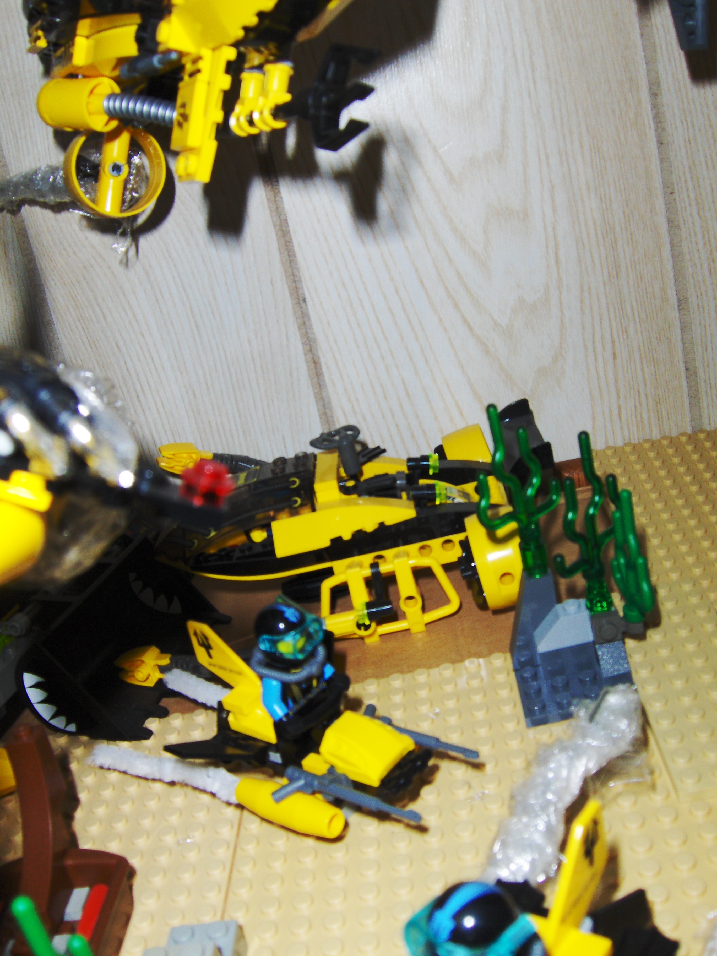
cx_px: 358
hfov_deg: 40.7
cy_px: 478
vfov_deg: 52.6
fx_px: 967
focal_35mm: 35
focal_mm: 7.5
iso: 100
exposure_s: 1/60
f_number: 5.5
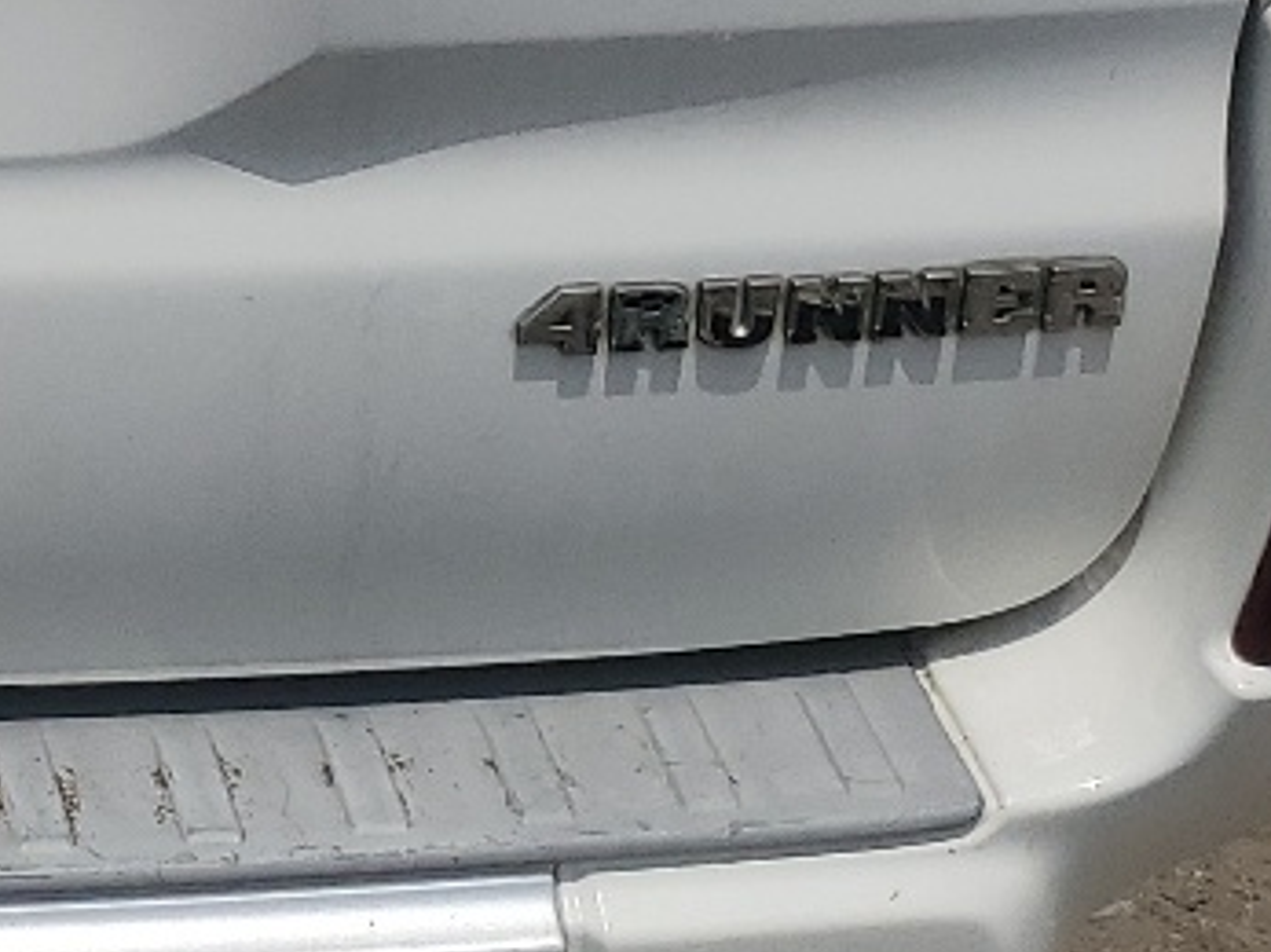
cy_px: -472
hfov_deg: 15.0
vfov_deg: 11.8
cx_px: -725
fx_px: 4405
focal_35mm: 120
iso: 51
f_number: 1.5
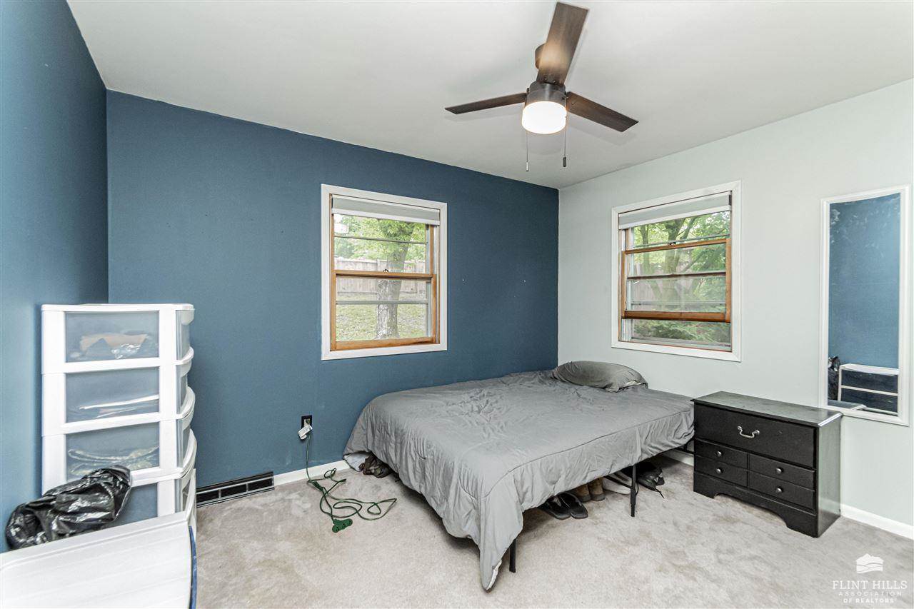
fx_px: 381
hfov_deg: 100.4
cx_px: 457
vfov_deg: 77.3
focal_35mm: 15
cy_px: 304
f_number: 10
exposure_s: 1/60
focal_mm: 10
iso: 3200
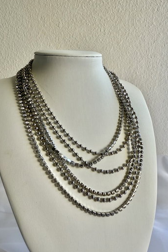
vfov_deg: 69.4
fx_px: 182
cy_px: 128
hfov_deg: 49.5
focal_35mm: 26
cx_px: 90
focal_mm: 2.22
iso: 50
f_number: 2.2
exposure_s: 1/99
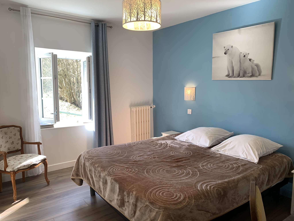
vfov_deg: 53.1
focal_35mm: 26
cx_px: 147
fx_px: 221
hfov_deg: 67.3
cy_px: 110
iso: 32
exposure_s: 1/100
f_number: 1.8
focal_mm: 4.25
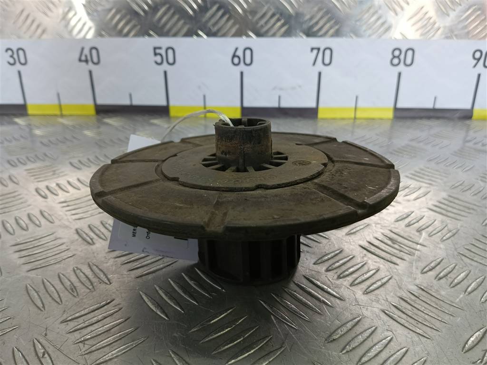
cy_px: 182
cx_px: 244
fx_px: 380
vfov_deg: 51.4
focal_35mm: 27
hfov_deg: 65.3
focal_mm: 4.11
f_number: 1.6
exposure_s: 1/100
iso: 130
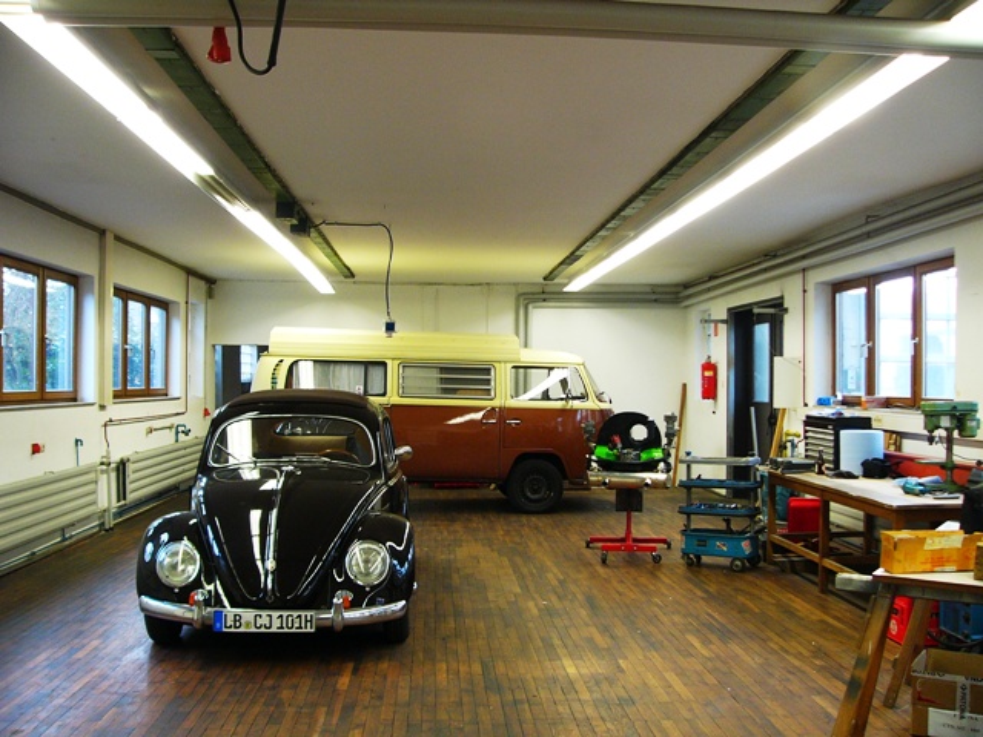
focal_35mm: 36
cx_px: 492
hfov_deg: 51.4
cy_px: 368
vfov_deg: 39.7
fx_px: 1022
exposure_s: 1/20
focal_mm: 6
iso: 100
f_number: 2.8
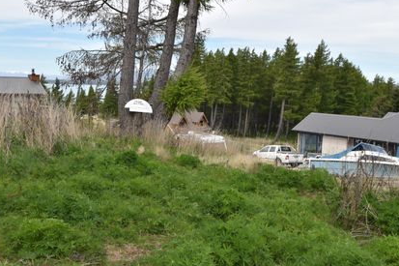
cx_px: 187
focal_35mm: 41
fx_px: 454
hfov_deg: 47.4
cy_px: 124
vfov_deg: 32.6
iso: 100
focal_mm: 24
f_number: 9
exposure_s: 1/200
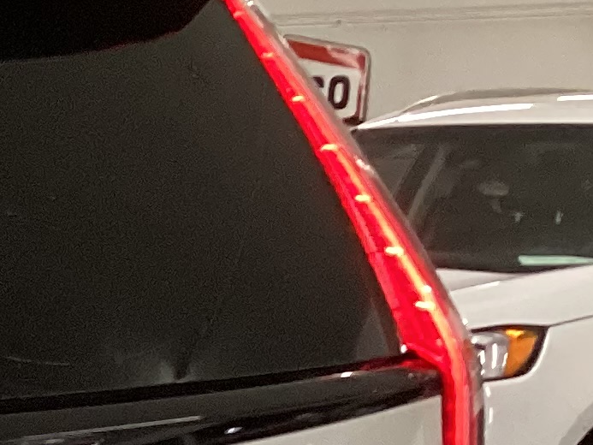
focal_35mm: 146
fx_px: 2502
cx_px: -753
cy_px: 685
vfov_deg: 9.8
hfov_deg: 11.5
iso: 125
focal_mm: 3.3
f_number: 2.4
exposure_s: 1/60
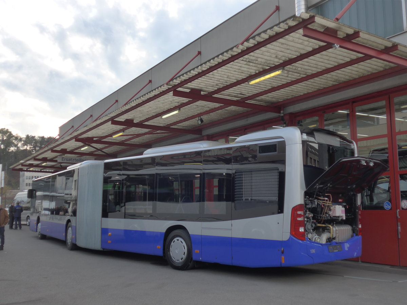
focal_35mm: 39
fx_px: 459
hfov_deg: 47.9
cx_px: 204
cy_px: 152
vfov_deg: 36.8
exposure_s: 1/400
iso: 160
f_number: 2.5
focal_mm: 8
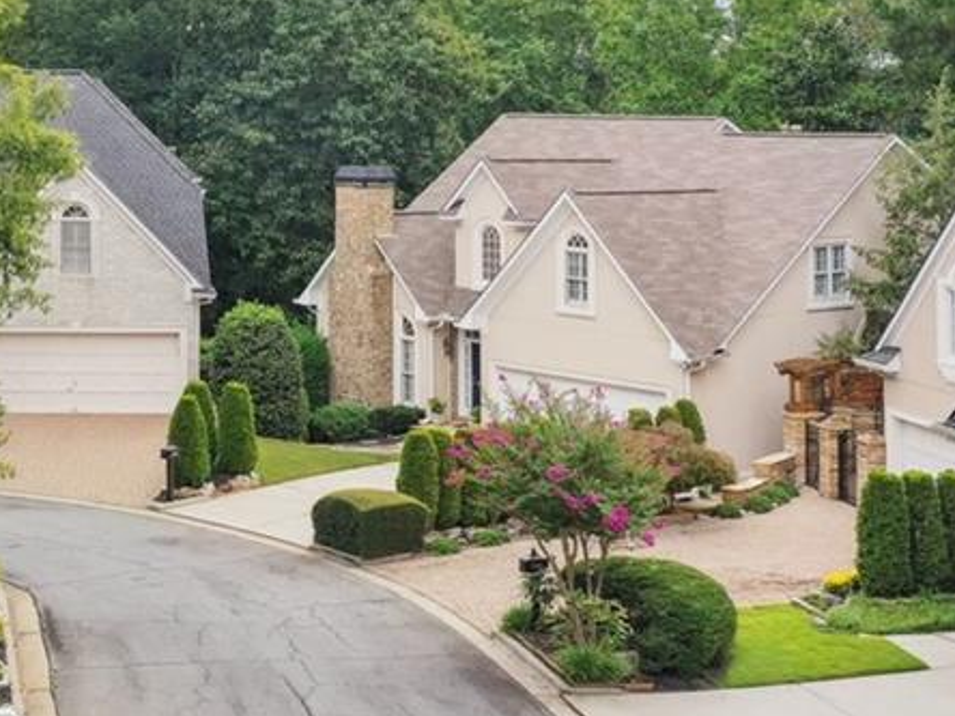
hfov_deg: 29.9
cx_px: 95
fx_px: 1710
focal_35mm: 62
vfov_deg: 23.3
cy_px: 575
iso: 400
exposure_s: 1/240
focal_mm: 10.3
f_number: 8
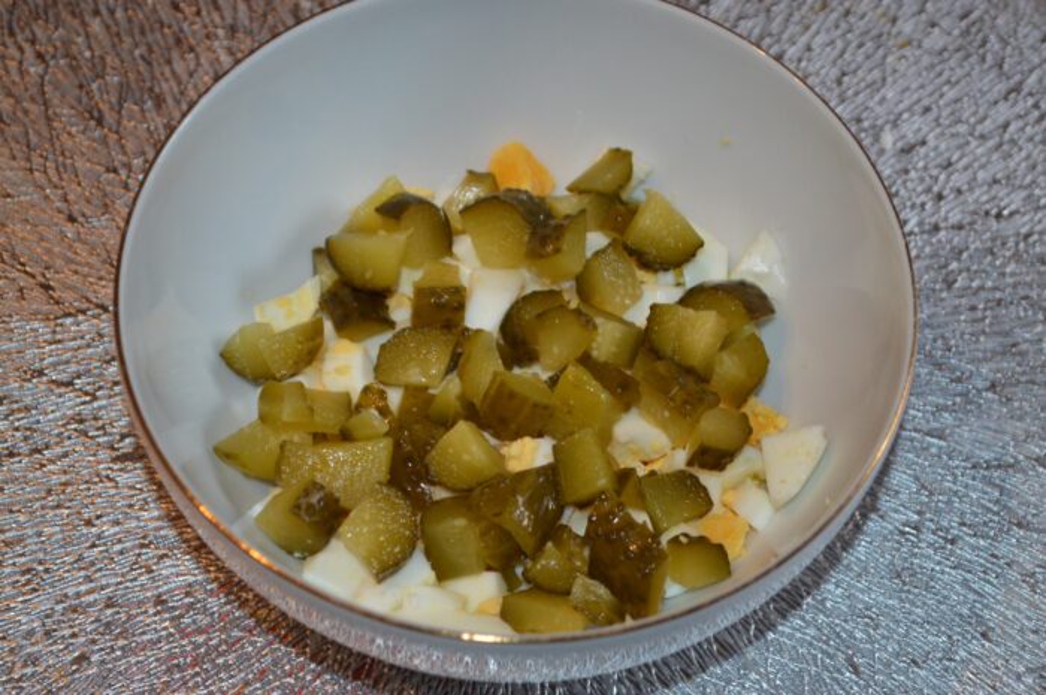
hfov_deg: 26.0
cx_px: 523
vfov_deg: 17.5
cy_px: 348
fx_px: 2264
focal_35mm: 78
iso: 1100
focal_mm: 52
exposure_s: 1/60
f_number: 5.6
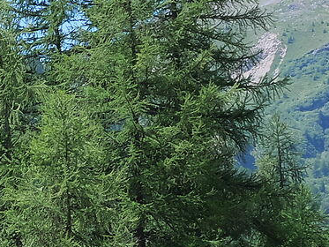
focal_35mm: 193
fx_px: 1835
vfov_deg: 7.5
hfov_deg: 9.3
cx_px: -418
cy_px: 460
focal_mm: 15
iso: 200
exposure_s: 1/500
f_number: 5
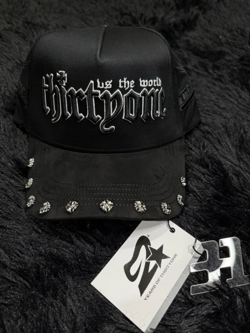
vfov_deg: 71.6
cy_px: 166
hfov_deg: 56.8
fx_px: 231
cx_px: 125
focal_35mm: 24
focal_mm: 6.76
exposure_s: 1/60
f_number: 1.78
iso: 400
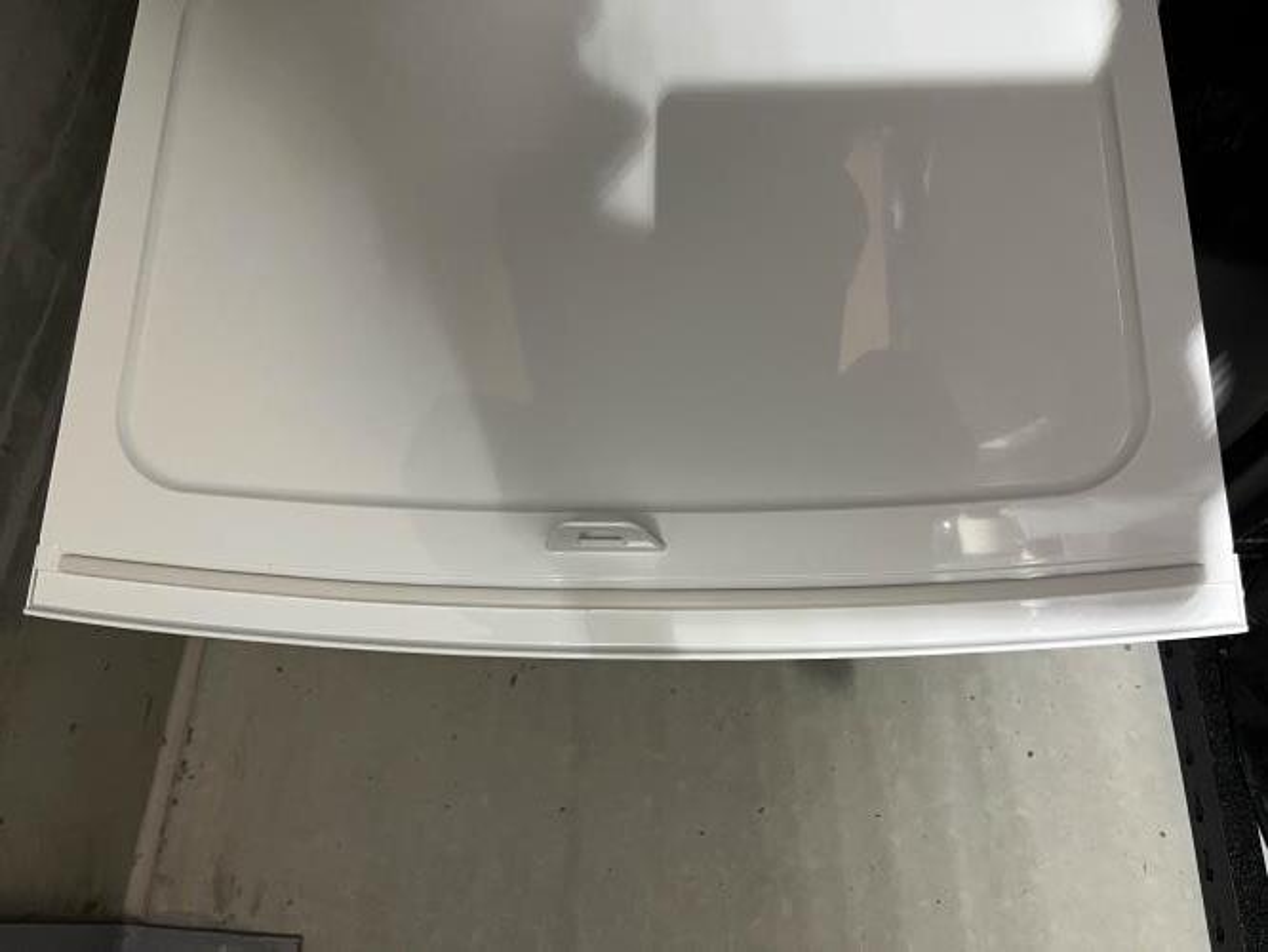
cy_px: 476
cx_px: 634
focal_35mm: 26
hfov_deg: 67.3
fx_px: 953
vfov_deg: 53.1
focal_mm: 5.1
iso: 400
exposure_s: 1/33
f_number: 1.6
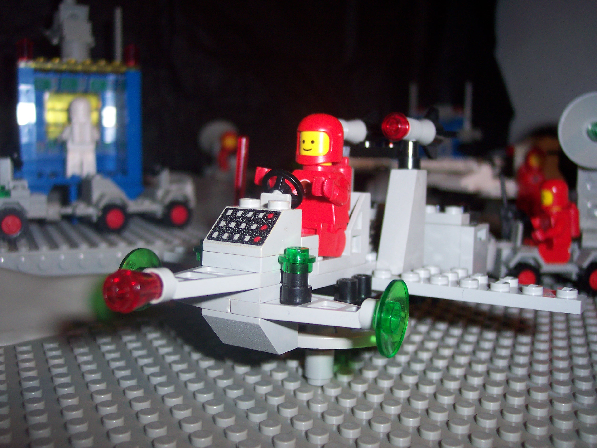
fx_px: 673
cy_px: 221
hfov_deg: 47.9
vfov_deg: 36.8
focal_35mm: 39
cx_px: 292
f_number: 2.8
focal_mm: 8
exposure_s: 1/30
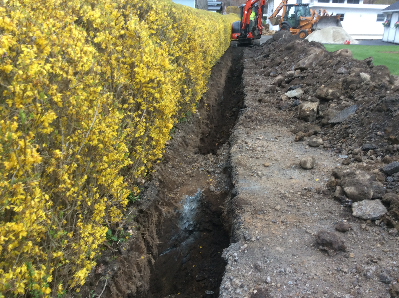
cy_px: 149
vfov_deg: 44.1
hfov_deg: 56.9
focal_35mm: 32
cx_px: 200
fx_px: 368
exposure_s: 1/30
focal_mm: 3.3
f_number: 2.4
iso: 32
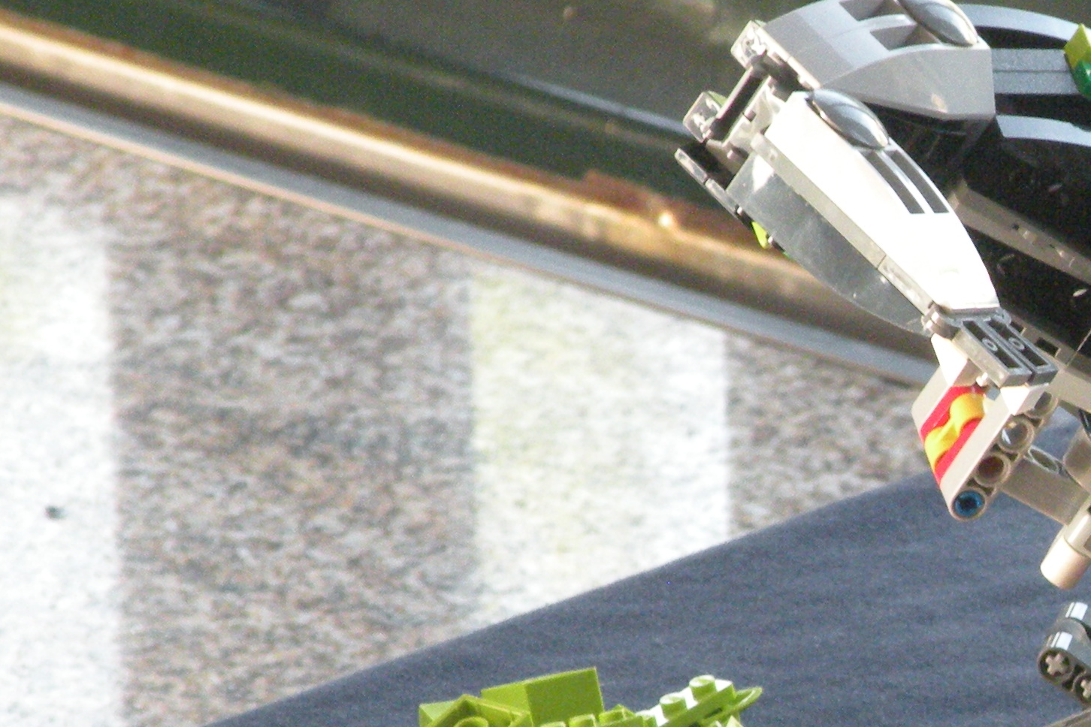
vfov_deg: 3.4
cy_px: 574
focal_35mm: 405
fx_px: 12273
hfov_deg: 5.1
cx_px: 1328
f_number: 4.5
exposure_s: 1/60
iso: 360
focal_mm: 27.4
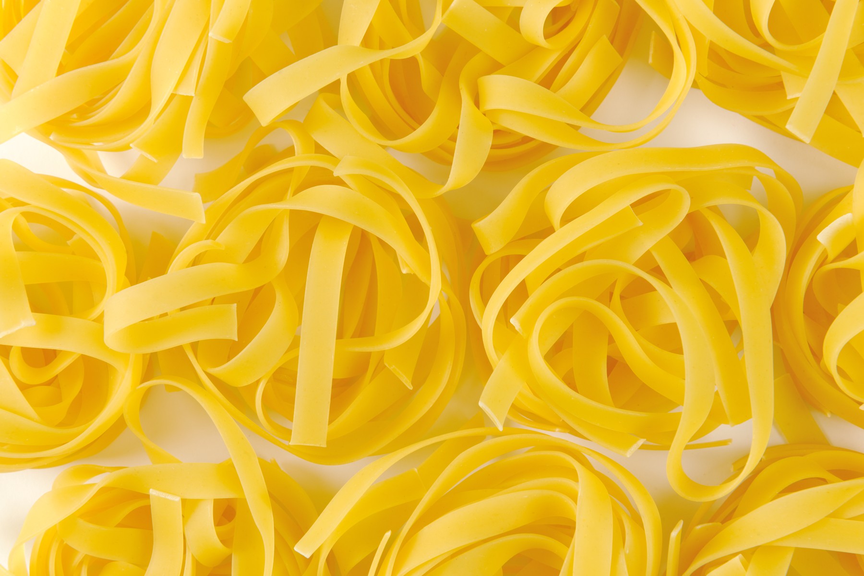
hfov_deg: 28.8
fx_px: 1680
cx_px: 432
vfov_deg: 19.5
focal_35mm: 70
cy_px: 288
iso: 100
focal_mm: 70
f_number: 16
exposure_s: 1/125
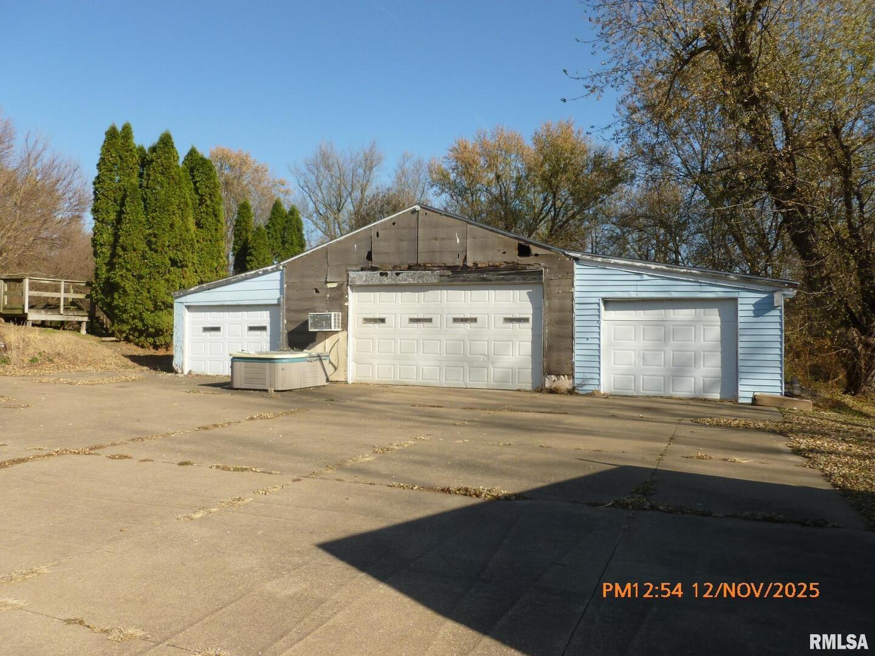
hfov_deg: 63.4
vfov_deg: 49.7
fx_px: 708
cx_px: 438
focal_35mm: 28
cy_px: 328
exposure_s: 1/1000
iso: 100
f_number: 3.3
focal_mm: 5
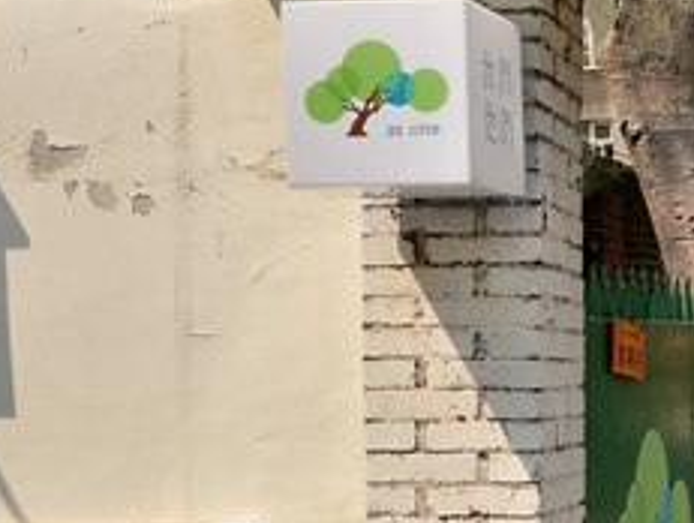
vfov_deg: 17.5
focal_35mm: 84
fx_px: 1687
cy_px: 379
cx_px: 1015
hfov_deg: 20.3
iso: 50
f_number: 2.2
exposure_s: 1/657
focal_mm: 4.5
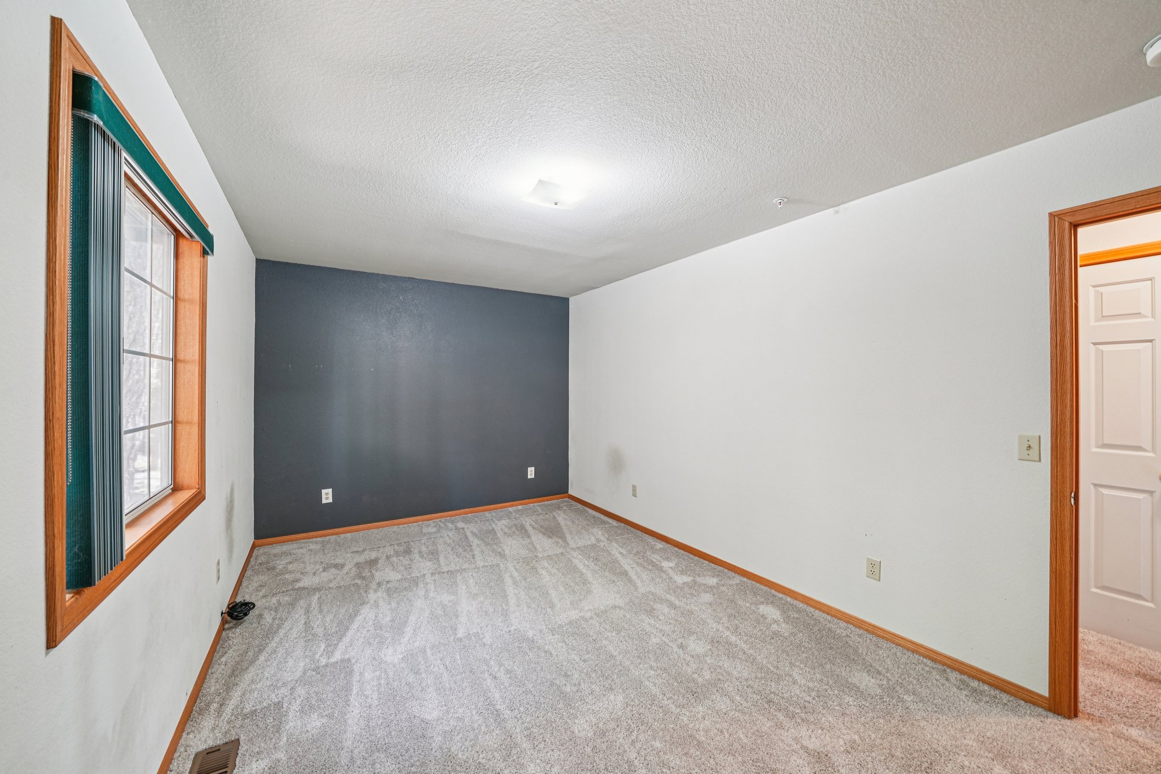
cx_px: 580
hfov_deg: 108.3
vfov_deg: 85.4
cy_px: 387
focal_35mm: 13
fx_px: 419
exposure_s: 1/2.5
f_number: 9
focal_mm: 13
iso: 400
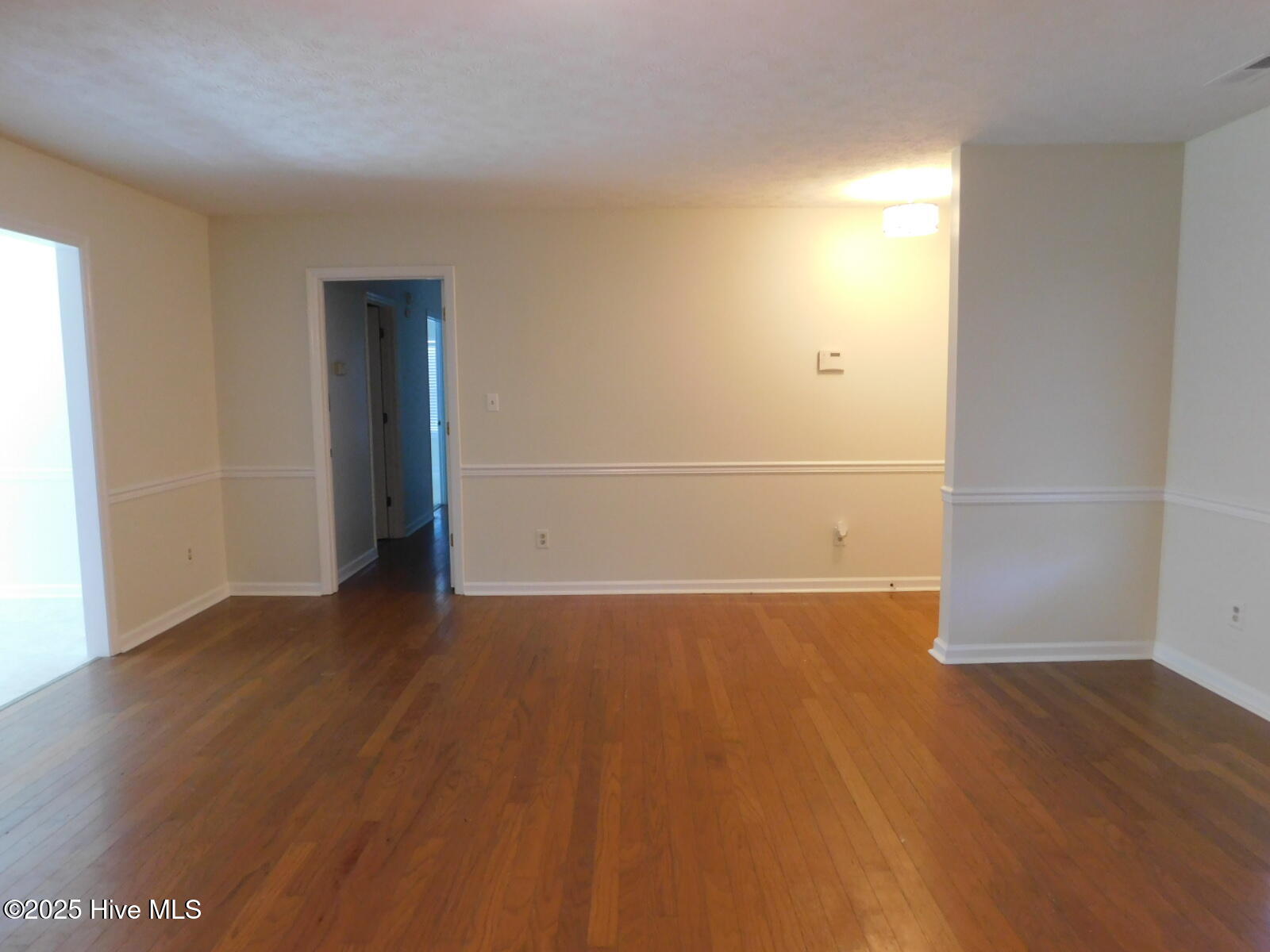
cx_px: 635
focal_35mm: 23
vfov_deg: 58.9
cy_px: 476
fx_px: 844
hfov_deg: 73.9
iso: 280
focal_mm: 4
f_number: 3
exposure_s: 1/30
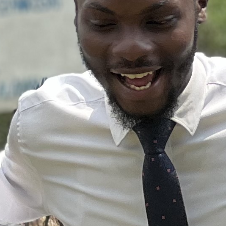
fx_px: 3797
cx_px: -44
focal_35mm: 514
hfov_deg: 3.4
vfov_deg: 3.4
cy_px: 137
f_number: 2.8
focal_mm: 9
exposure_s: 1/176
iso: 25
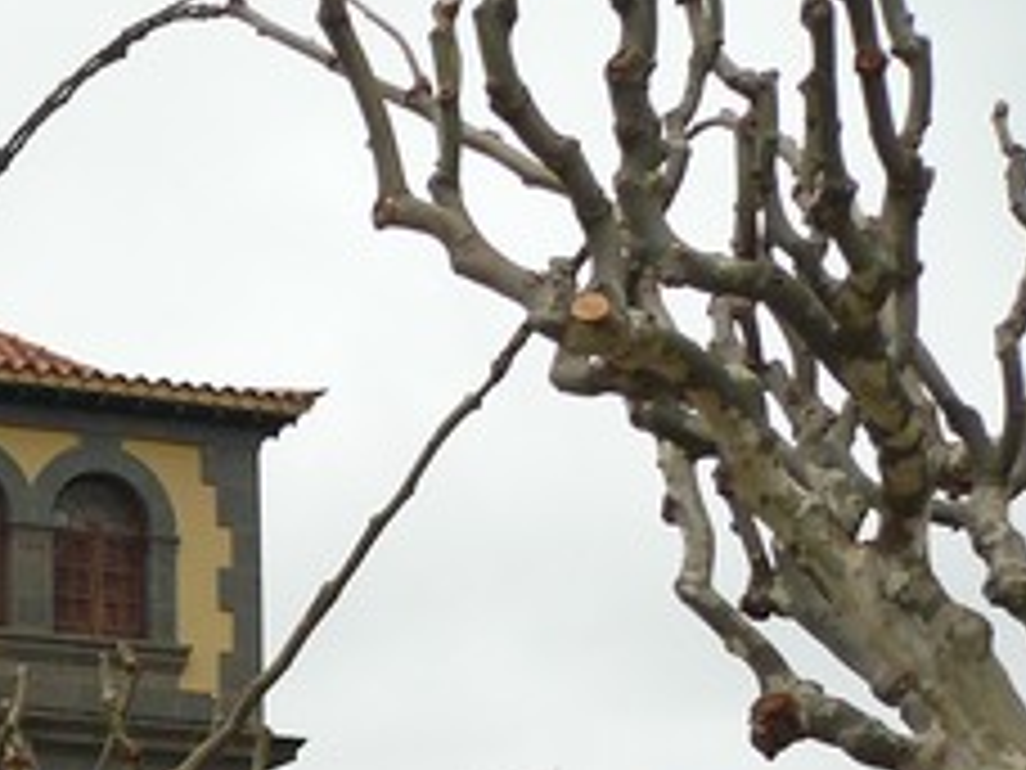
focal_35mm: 115
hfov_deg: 15.6
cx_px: -562
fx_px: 3409
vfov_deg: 12.1
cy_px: 1238
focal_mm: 7.4
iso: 100
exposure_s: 1/80
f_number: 2.8
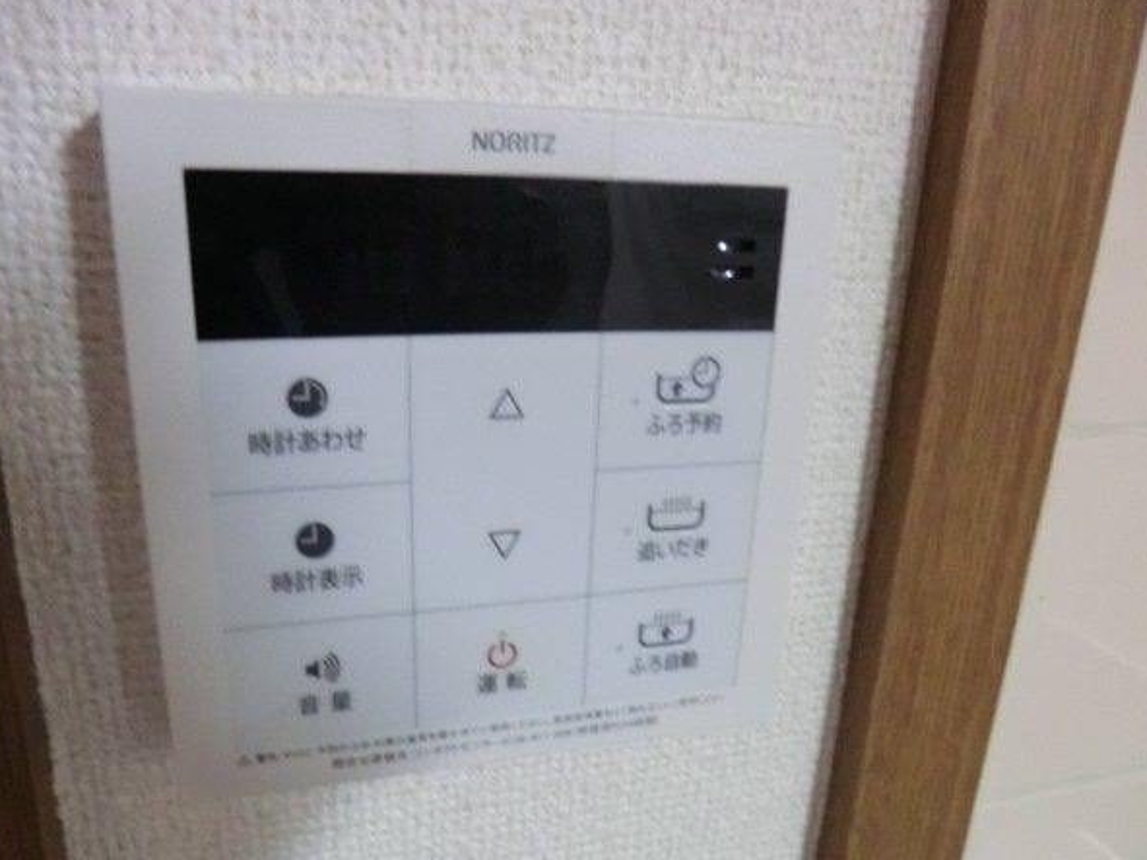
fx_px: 861
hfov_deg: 67.3
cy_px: 456
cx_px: 540
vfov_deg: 53.0
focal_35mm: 26
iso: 800
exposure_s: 1/30
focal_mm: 4.3
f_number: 3.2
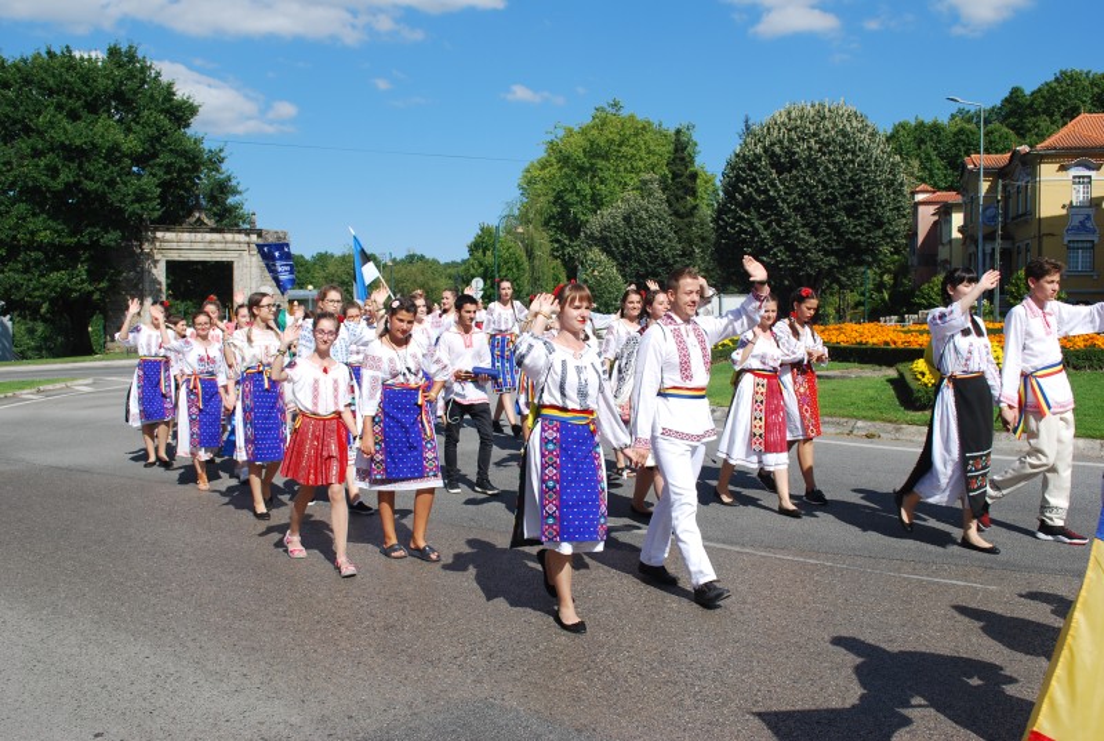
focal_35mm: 33
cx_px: 552
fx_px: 1014
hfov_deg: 57.1
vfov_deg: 40.1
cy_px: 370
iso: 100
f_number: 8
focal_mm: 22
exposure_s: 1/250
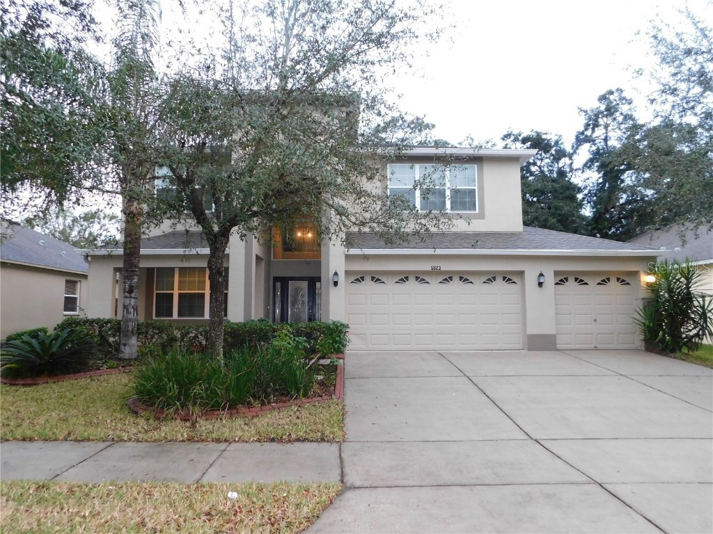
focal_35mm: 23
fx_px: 474
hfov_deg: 73.9
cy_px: 267
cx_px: 356
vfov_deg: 58.9
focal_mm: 4
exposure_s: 1/30
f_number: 3
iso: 280
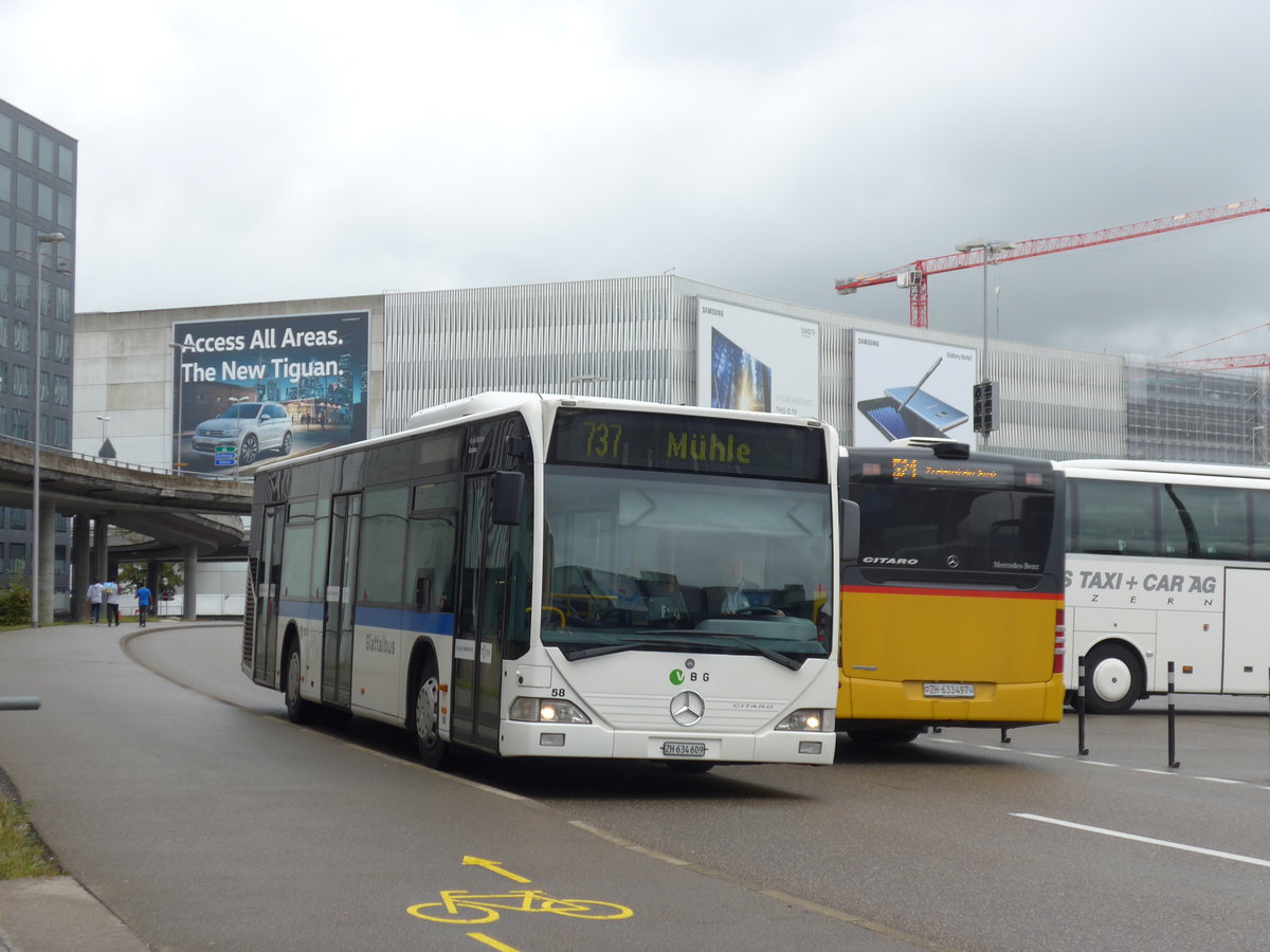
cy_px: 476
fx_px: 2275
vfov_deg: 23.7
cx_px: 635
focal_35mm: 62
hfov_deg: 31.2
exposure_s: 1/400
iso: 80
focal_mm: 12.7
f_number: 3.7
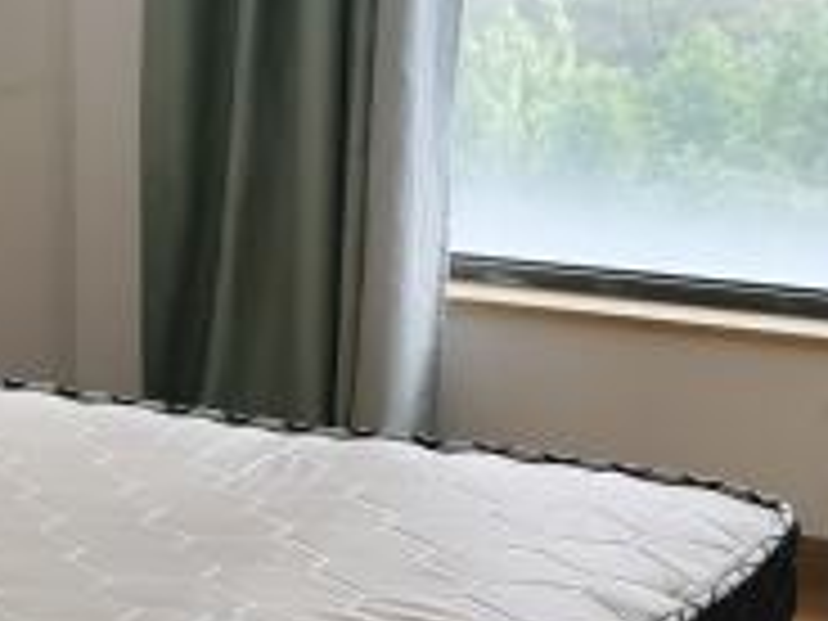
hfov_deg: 19.2
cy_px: 878
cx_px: 40
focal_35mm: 100
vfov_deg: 14.0
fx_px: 2392
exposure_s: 1/233
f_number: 1.57
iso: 72
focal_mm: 6.54
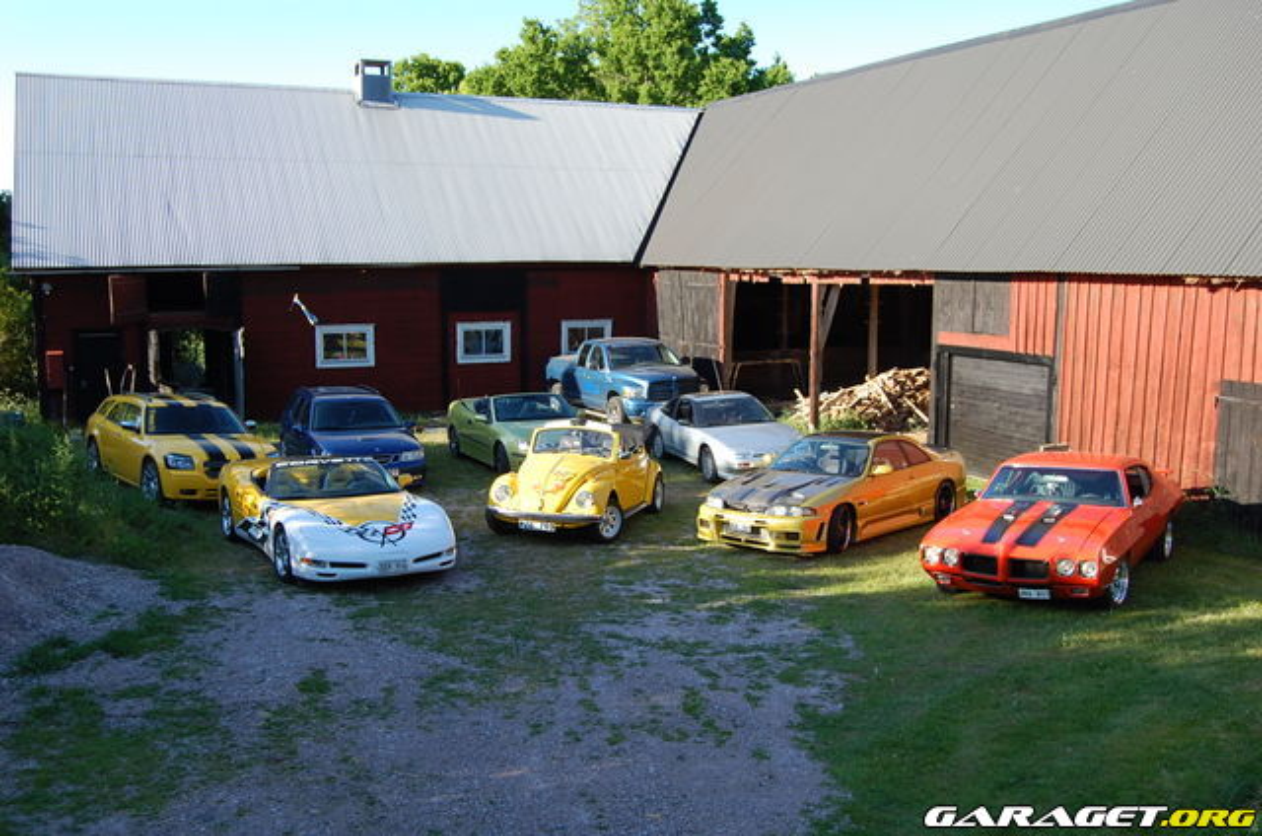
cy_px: 418
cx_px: 631
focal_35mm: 34
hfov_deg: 55.2
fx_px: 1207
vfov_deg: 38.2
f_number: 7.1
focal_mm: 23
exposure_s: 1/160
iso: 200
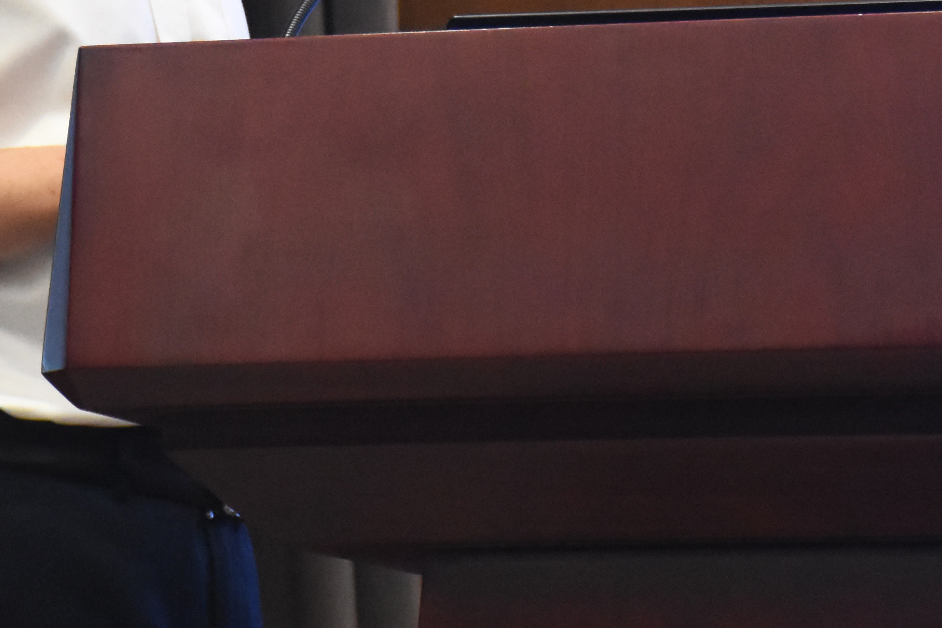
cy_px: -105
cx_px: 153
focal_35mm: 324
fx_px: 8490
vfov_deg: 4.2
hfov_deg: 6.3
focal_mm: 75
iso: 5000
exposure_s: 1/125
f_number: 5
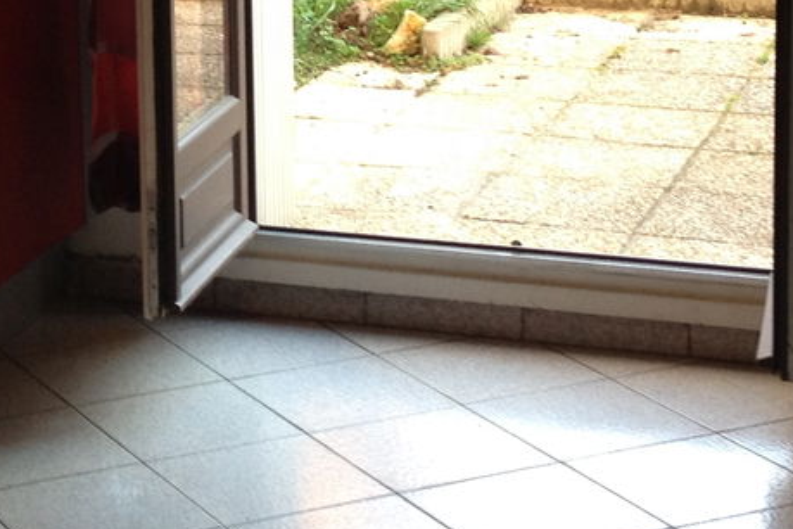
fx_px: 2797
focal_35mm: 127
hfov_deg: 15.9
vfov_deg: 10.7
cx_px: 64
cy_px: 12
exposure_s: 1/40
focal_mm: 4.28
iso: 64
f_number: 2.4
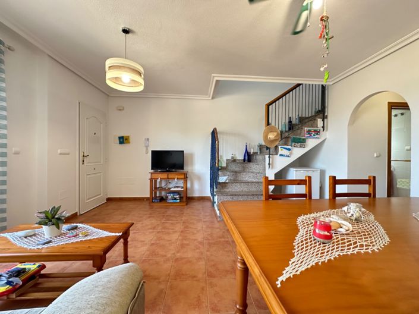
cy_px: 157
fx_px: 169
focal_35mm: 14
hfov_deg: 102.1
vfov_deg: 85.6
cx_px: 210
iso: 320
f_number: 2.2
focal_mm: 2.22
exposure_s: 1/97
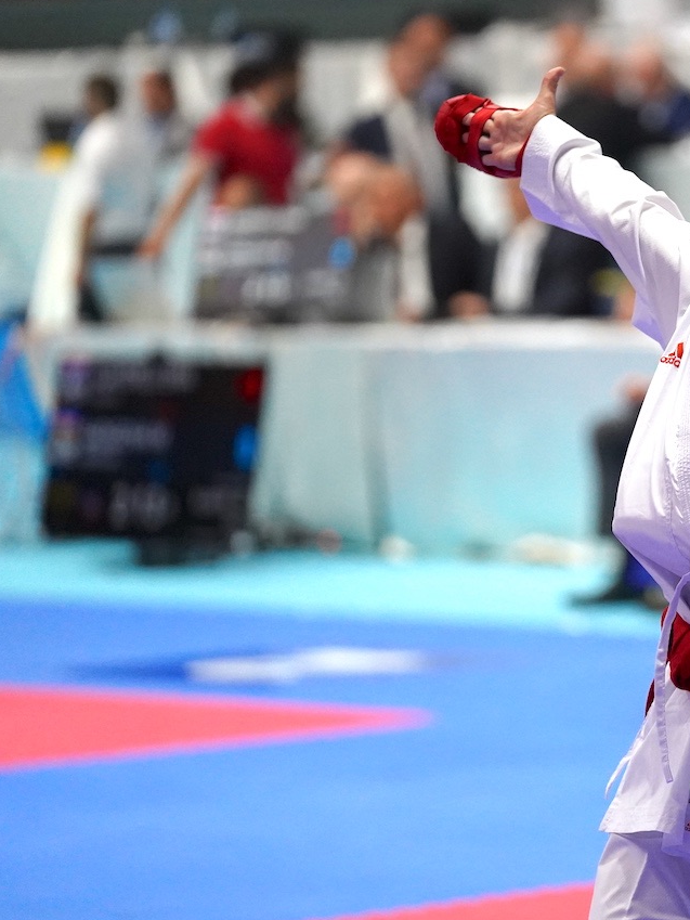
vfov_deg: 7.6
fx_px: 6935
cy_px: 424
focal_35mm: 261
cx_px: 758
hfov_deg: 5.7
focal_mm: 144
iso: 5000
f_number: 2.8
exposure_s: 1/1000
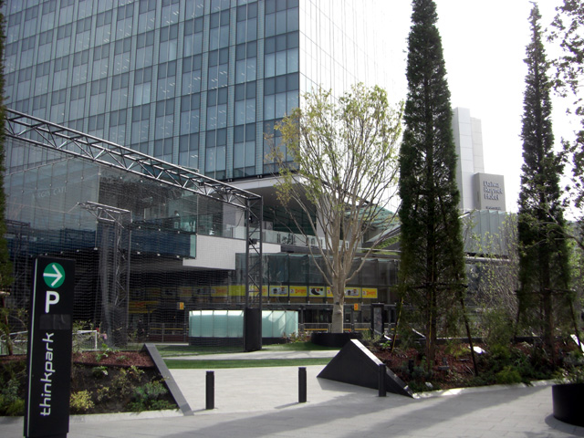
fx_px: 641
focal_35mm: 38
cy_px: 219
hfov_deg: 49.0
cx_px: 292
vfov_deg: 37.7
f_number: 3.4
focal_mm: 6.3
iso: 64
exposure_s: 1/320
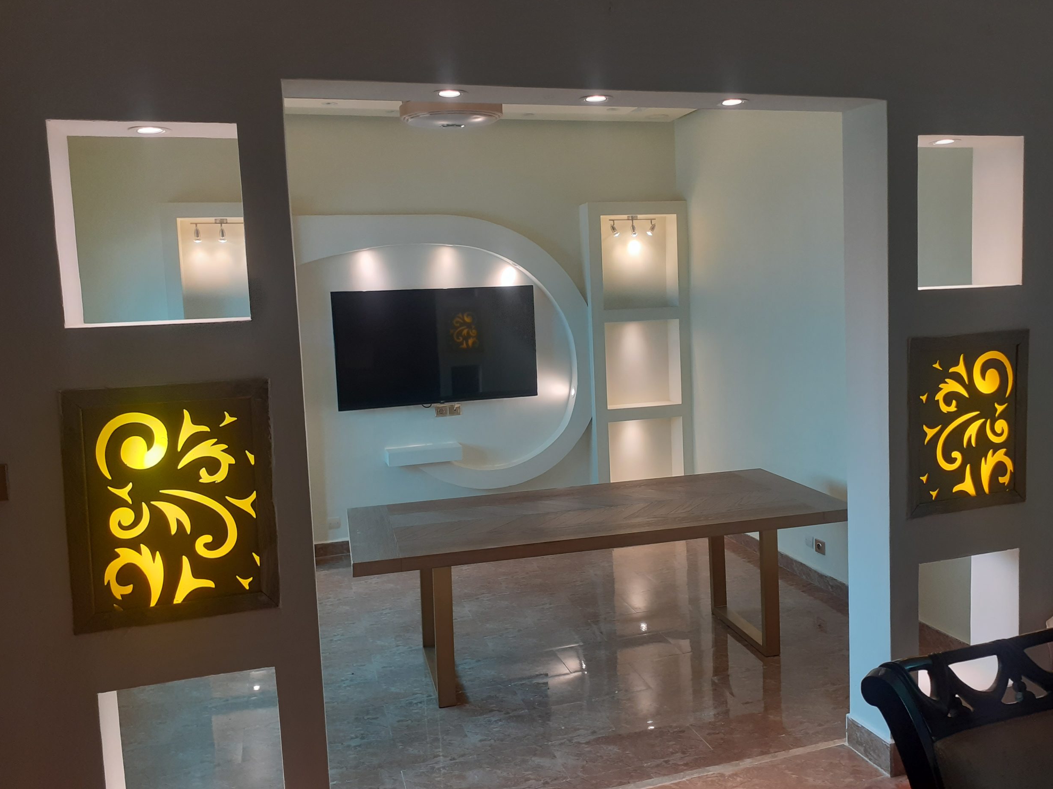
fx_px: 852
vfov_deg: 49.7
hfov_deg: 63.4
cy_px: 381
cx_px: 543
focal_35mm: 28
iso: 64
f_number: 1.9
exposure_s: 1/100
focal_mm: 3.6
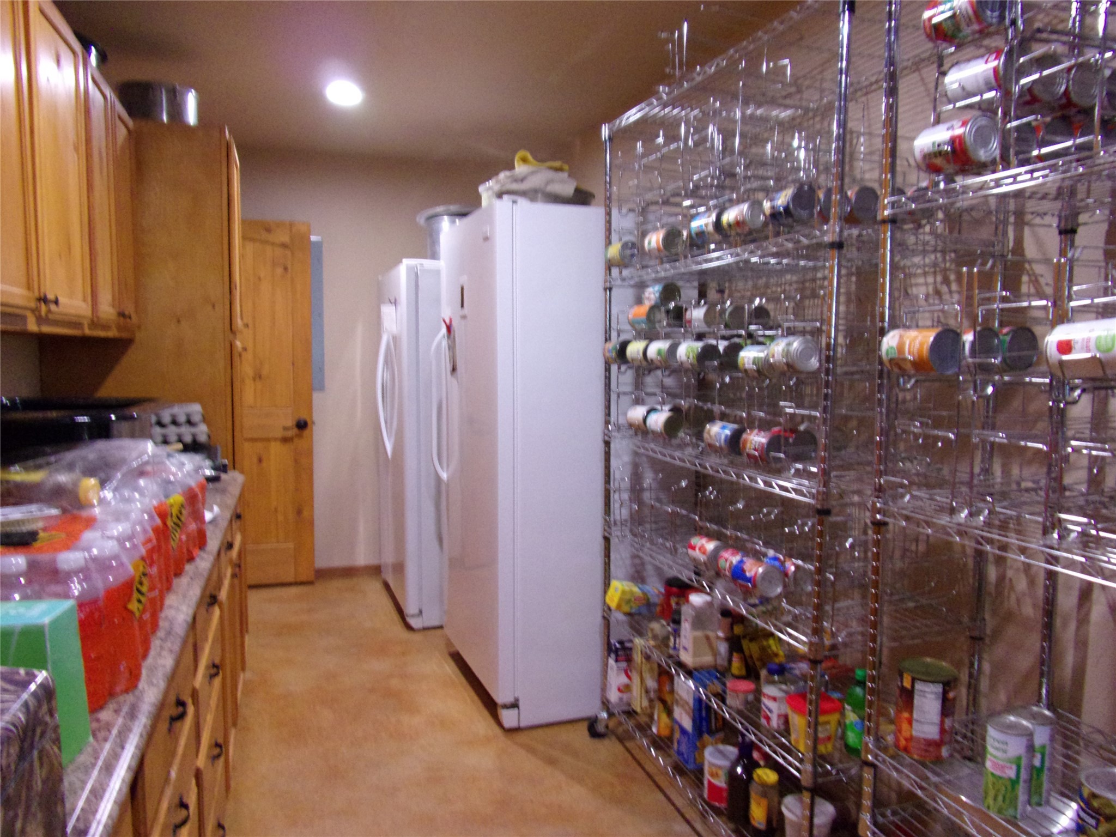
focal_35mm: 24
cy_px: 418
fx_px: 774
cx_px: 558
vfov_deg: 56.8
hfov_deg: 71.6
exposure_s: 1/17
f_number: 3.3
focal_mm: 4.3
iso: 411
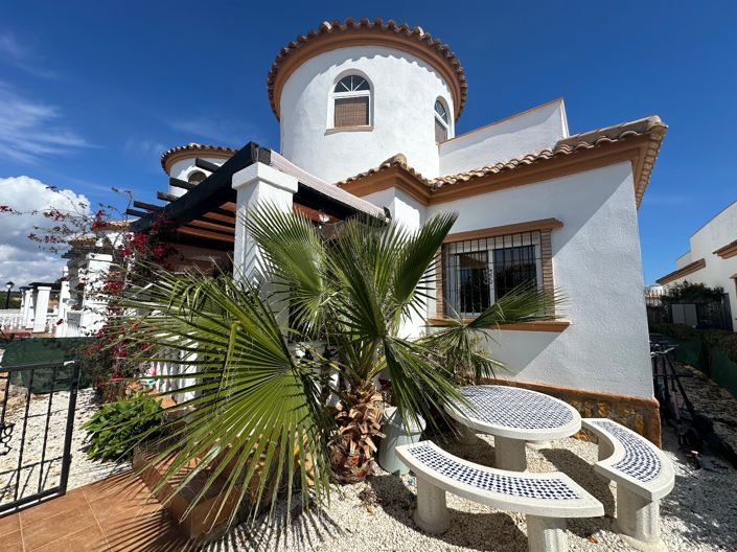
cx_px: 368
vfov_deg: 85.6
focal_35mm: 14
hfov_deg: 102.1
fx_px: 298
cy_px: 276
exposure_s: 1/2882
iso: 50
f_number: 2.2
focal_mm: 2.22
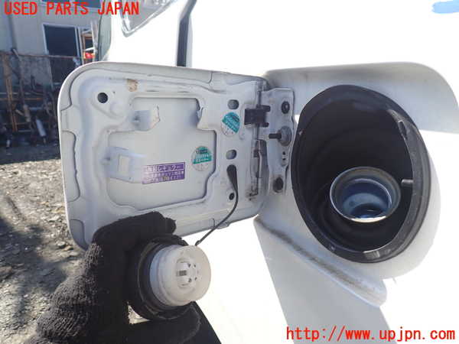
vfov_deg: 54.9
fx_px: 331
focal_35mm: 25
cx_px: 230
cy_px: 172
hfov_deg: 69.4
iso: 100
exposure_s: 1/500
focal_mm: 4.5
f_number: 2.8
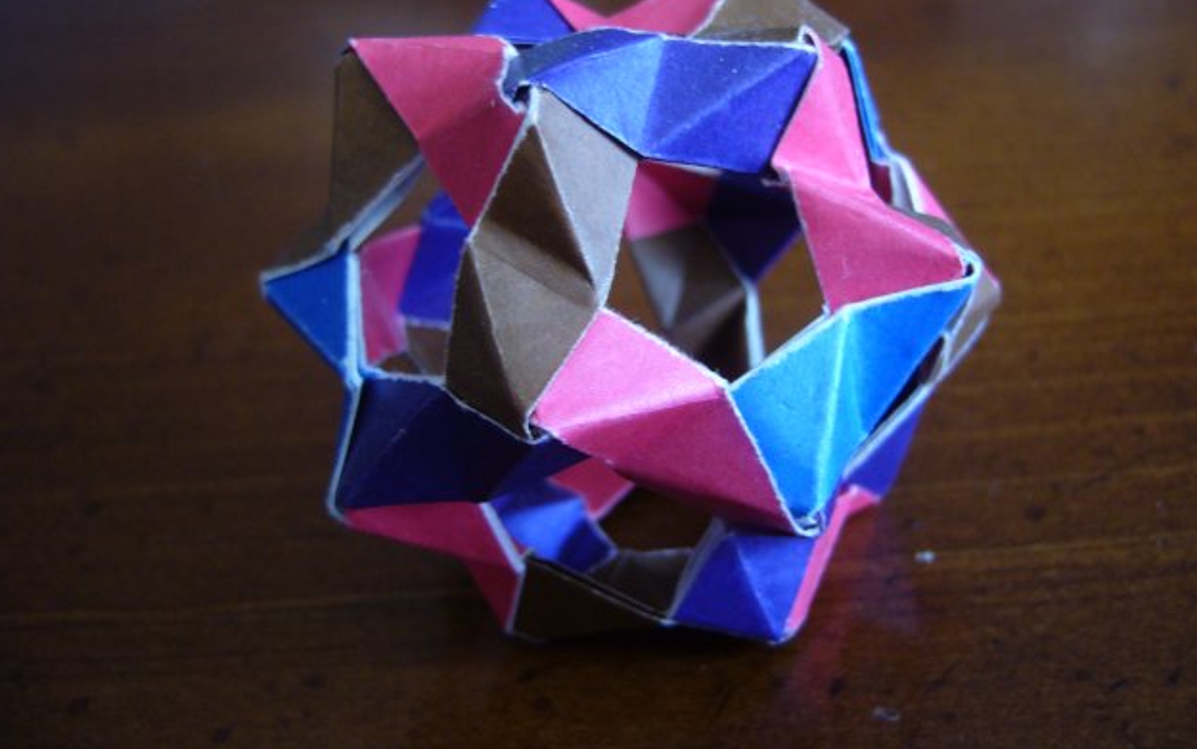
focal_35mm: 38
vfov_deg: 33.6
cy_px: 322
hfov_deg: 51.5
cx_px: 605
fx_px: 1240
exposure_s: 1/15
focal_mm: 5.8
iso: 160
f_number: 2.8
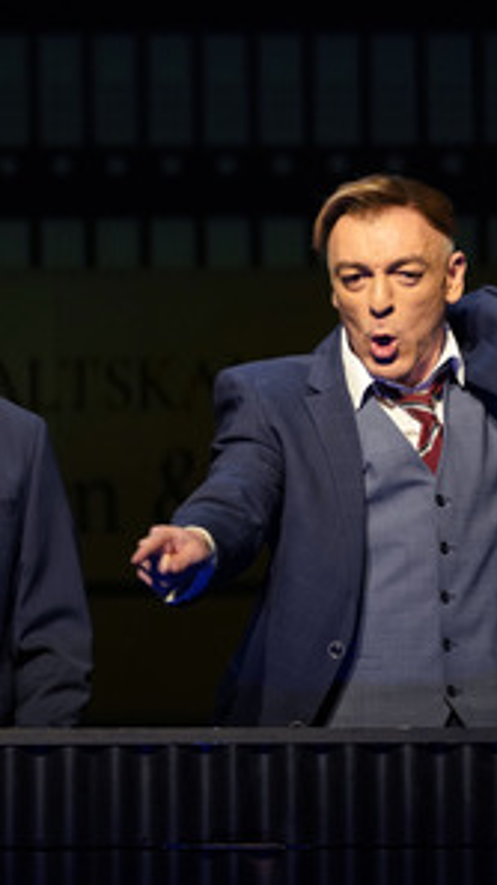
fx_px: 7077
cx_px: 171
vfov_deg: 7.1
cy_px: 441
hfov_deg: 4.0
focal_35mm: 302
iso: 2000
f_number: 5.6
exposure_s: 1/250
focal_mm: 190
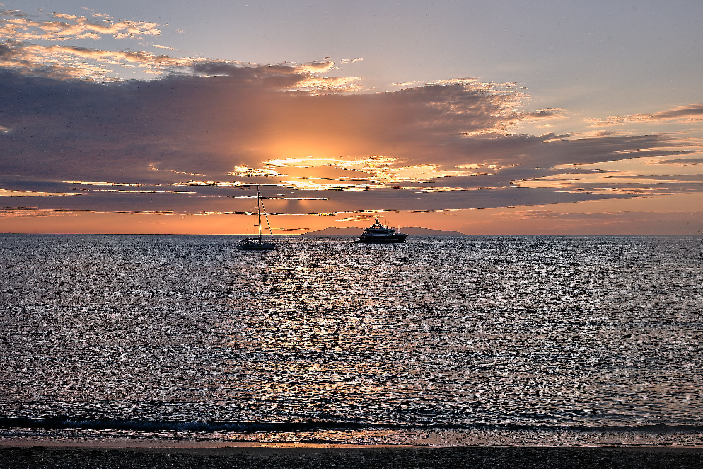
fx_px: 1054
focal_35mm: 54
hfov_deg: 36.9
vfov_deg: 25.1
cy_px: 234
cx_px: 352
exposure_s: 1/15
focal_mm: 35.8
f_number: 20
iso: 200
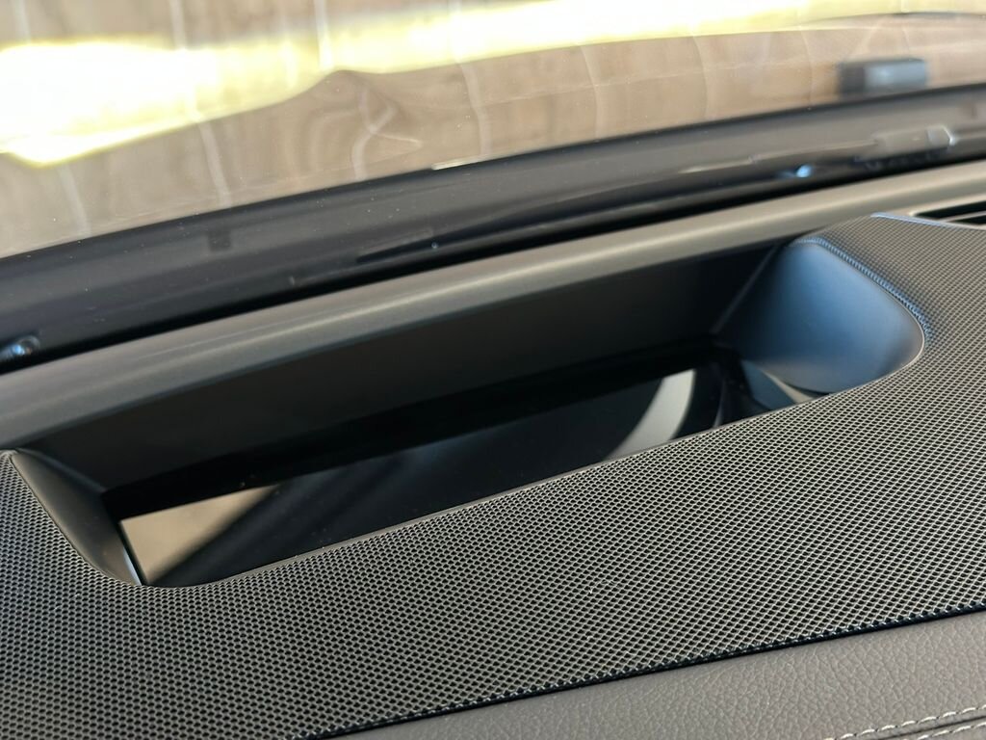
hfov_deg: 39.7
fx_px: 1367
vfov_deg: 30.3
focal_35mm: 48
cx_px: 493
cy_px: 370
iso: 400
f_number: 1.78
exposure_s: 1/33
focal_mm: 6.86
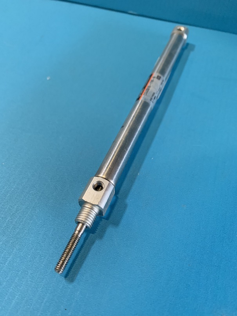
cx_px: 118
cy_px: 158
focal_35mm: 26
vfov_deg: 67.3
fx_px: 237
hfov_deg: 53.1
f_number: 1.8
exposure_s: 1/53
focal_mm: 4.25
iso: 400
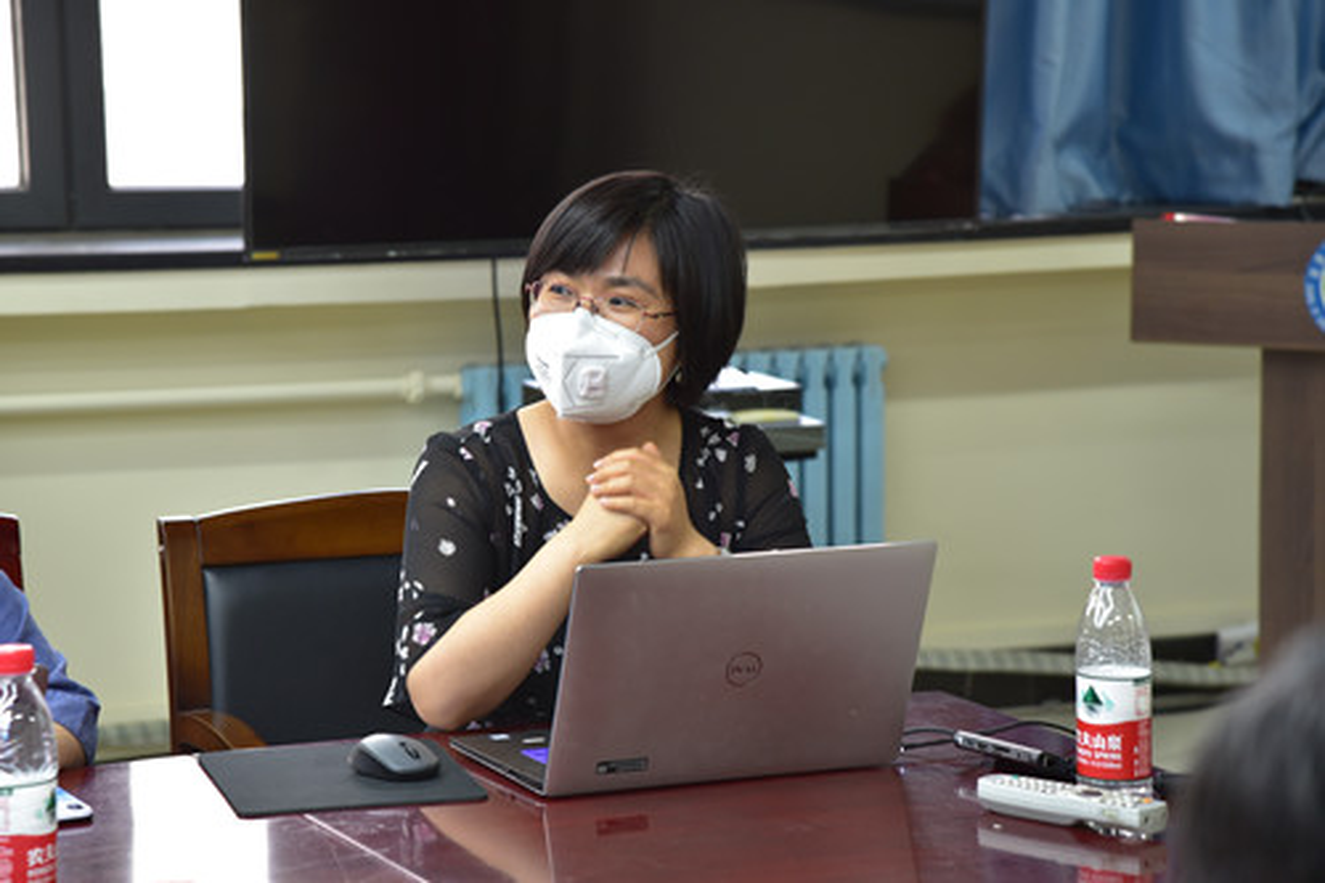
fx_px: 4047
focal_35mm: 110
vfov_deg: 12.4
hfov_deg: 18.6
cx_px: 662
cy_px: 442
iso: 1250
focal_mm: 110
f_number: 7.1
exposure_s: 1/30
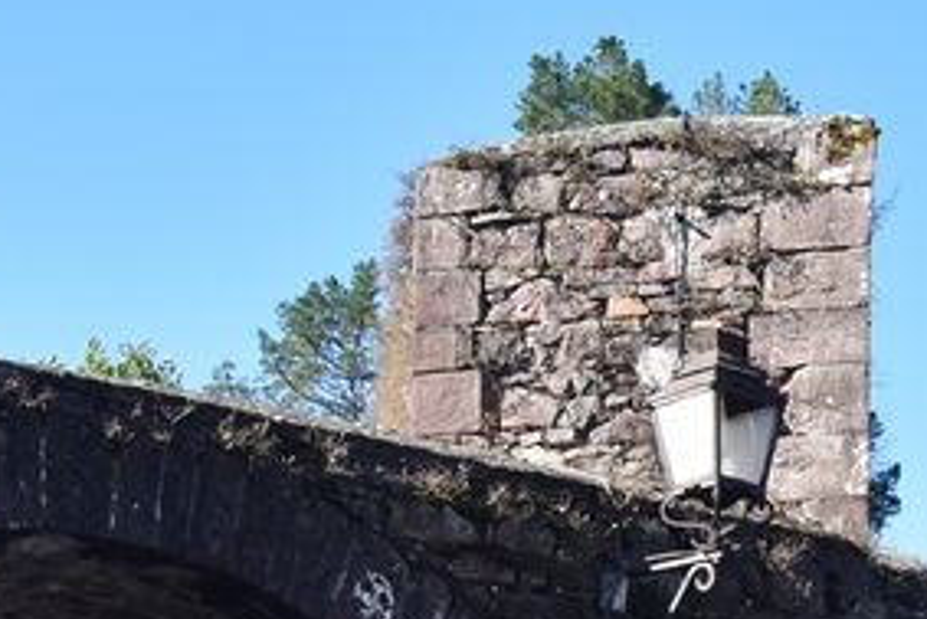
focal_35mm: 117
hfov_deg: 17.1
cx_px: 940
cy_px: 894
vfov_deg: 11.3
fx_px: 3010
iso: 250
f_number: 8
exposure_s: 1/250
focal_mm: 21
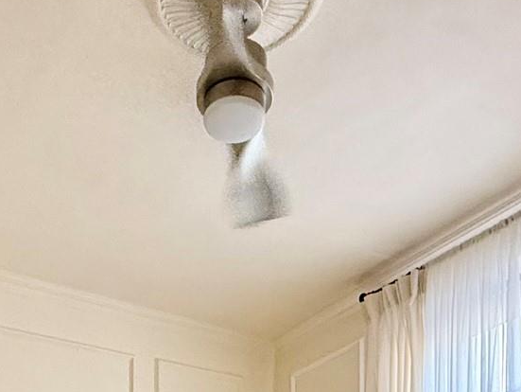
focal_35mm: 52
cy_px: 638
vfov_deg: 21.7
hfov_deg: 36.3
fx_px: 783
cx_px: 164
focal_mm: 2.22
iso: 400
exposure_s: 1/60
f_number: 2.2
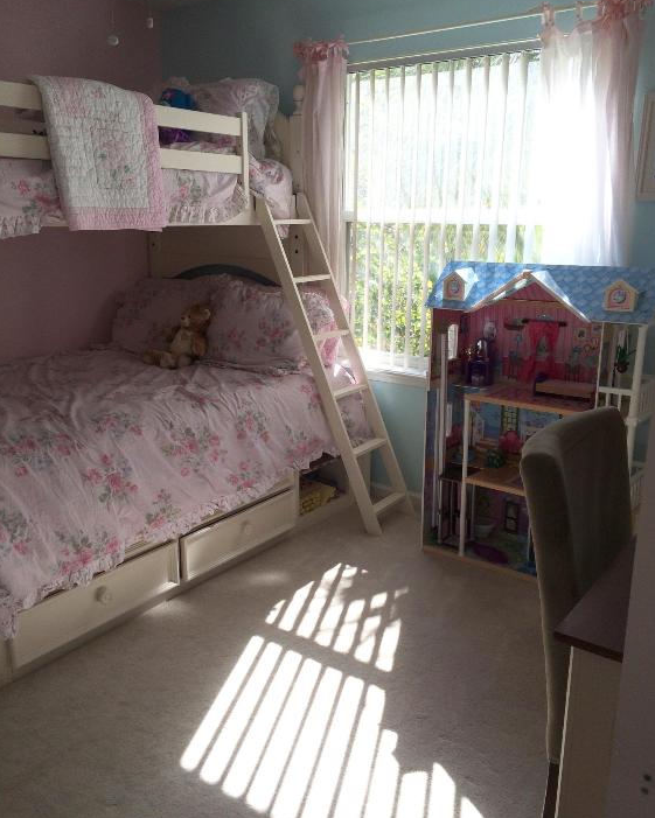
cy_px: 412
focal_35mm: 31
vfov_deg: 57.2
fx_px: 751
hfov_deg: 47.1
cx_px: 330
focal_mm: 4.15
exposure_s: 1/513
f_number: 2.2
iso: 32
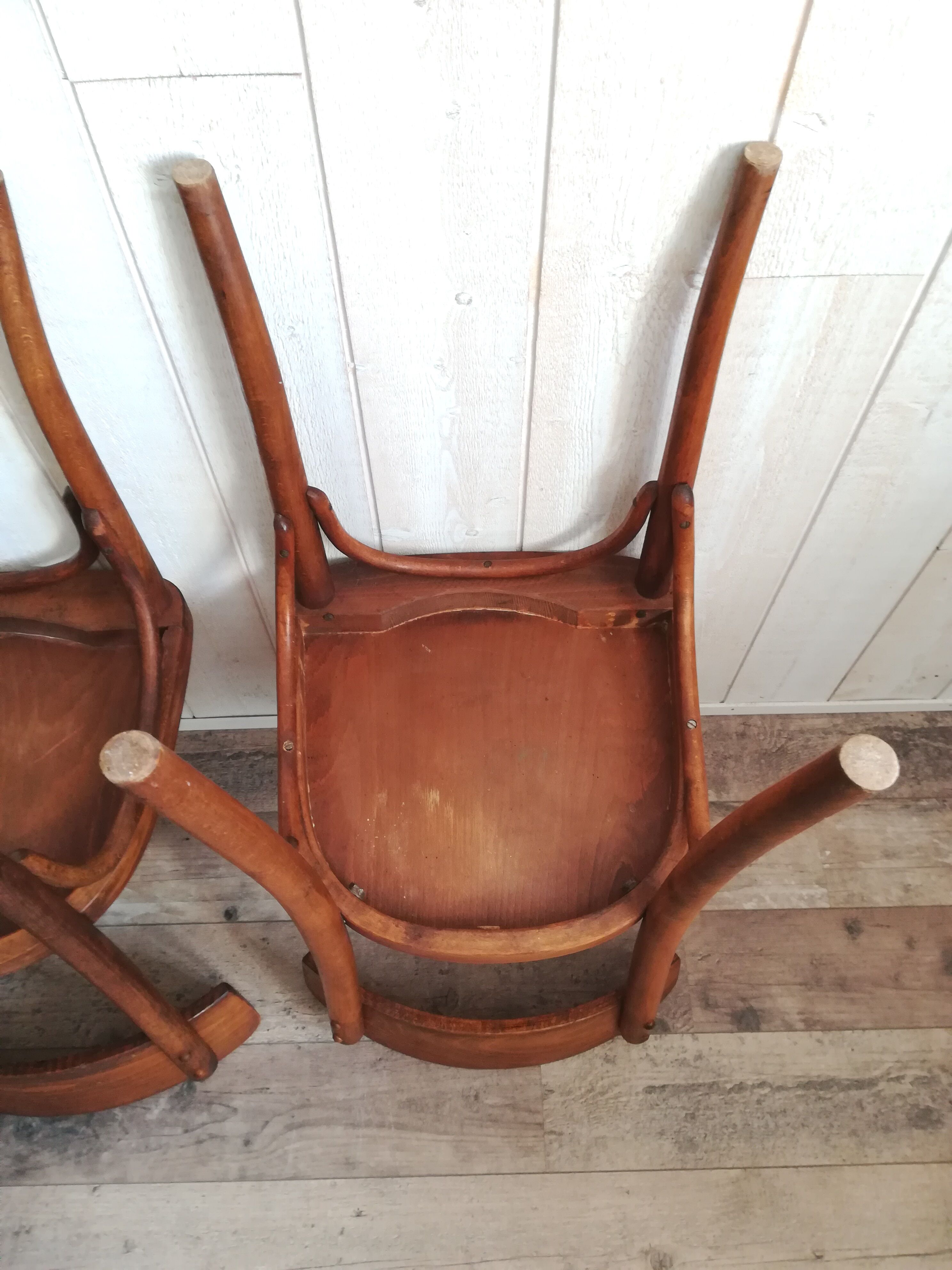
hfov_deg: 53.1
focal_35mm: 26
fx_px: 953
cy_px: 635
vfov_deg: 67.3
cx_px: 476
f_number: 2.2
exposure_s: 1/33.3
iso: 250
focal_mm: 3.83
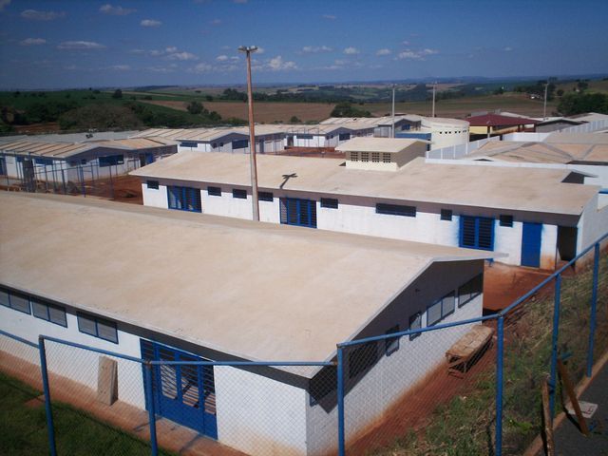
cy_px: 228
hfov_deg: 51.4
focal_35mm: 36
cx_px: 304
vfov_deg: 39.7
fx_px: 632
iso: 100
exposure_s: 1/2000
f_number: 4.5
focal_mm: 6
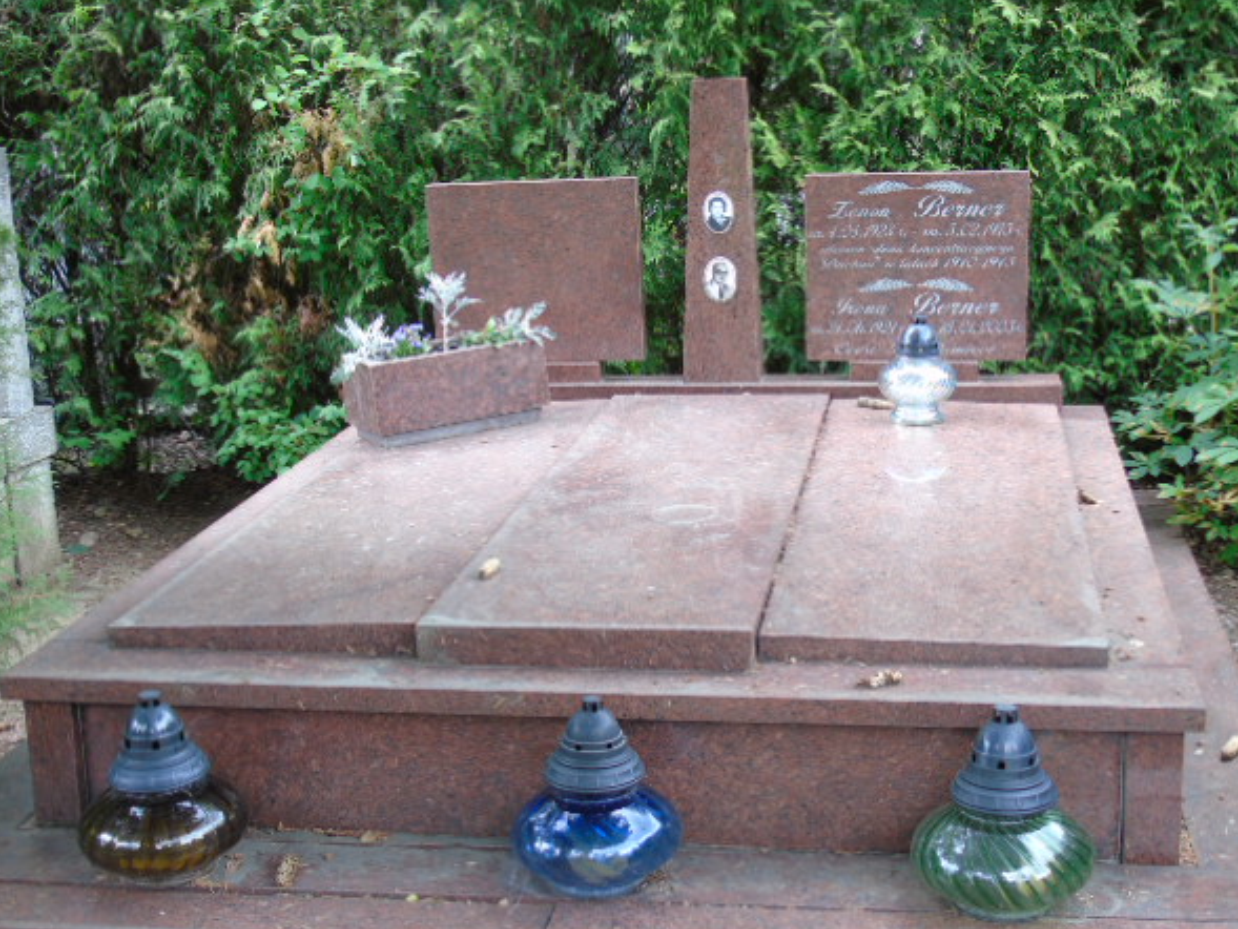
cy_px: 500
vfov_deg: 29.1
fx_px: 1789
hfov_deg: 38.2
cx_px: 656
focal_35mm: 50
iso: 80
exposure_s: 1/30
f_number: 4.1
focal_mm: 8.2
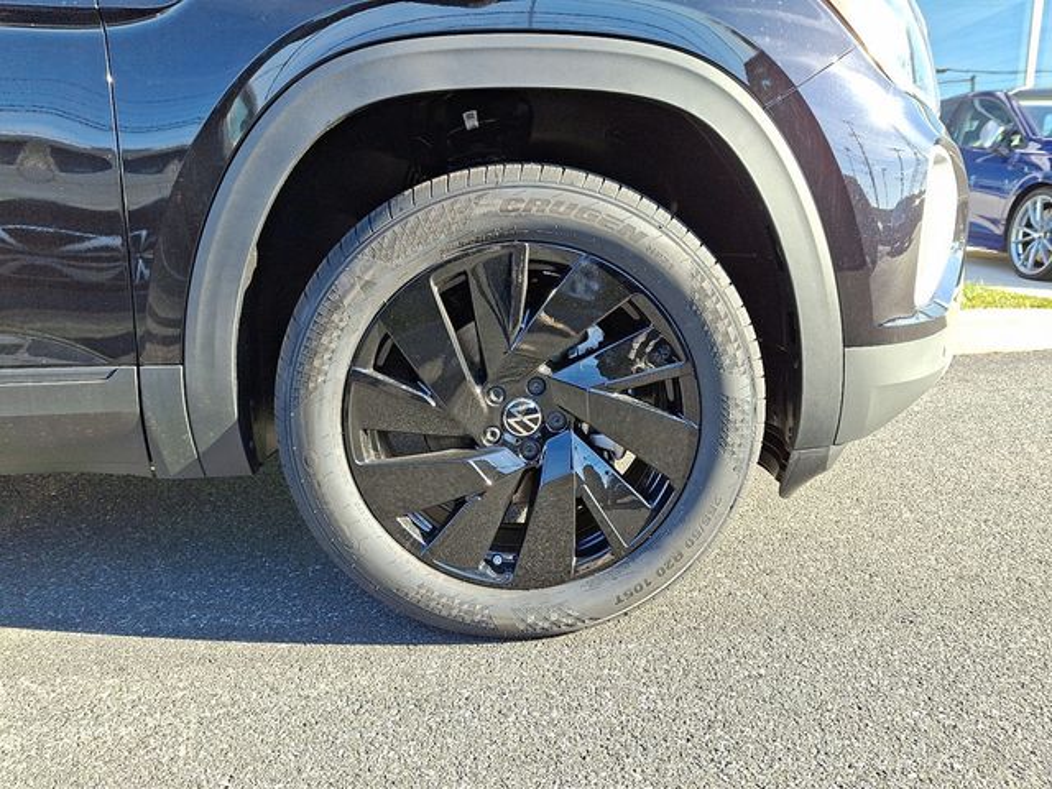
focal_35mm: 25
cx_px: 526
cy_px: 394
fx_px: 760
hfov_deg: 69.4
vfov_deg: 54.9
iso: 25
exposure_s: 1/182
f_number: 1.8
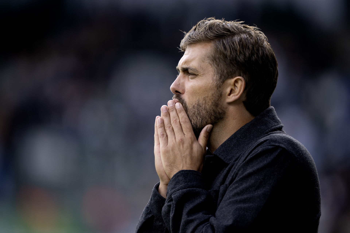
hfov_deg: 5.2
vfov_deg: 3.4
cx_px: 175
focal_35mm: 400
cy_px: 116
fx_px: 3889
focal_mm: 400
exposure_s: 1/2000
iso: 500
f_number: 2.8
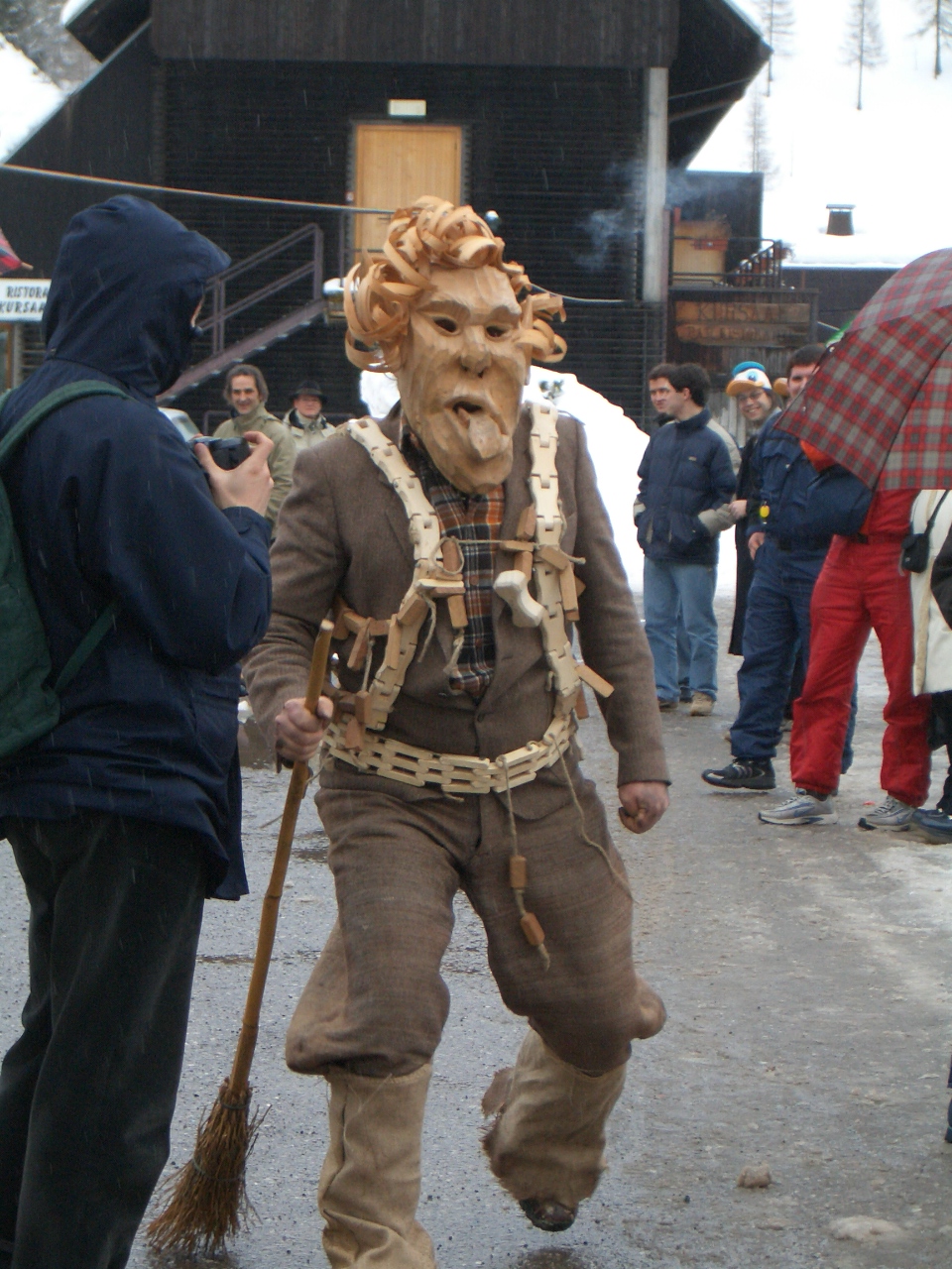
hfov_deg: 14.1
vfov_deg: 18.7
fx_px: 3850
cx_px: 476
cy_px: 634
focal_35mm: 105
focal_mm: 17.4
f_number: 4.8
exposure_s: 1/100
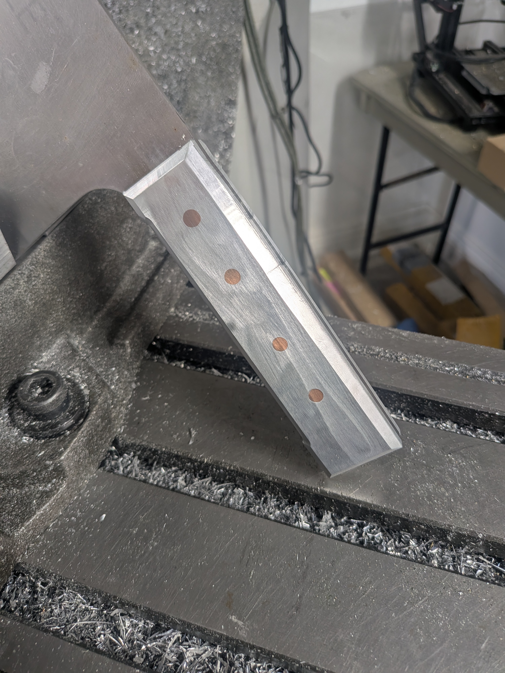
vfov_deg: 71.6
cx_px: 252
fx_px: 467
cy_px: 336
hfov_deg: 56.8
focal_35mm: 24
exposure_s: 1/30
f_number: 1.7
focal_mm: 4.53
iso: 44
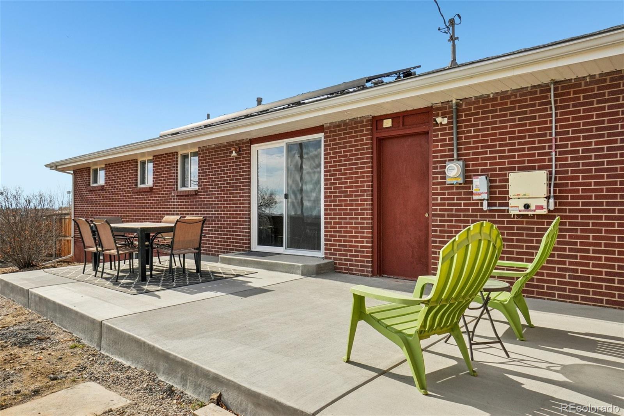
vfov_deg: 56.1
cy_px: 208
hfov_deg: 77.3
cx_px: 312
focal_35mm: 22
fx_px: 390
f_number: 8
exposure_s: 1/1600
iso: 400
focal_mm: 15
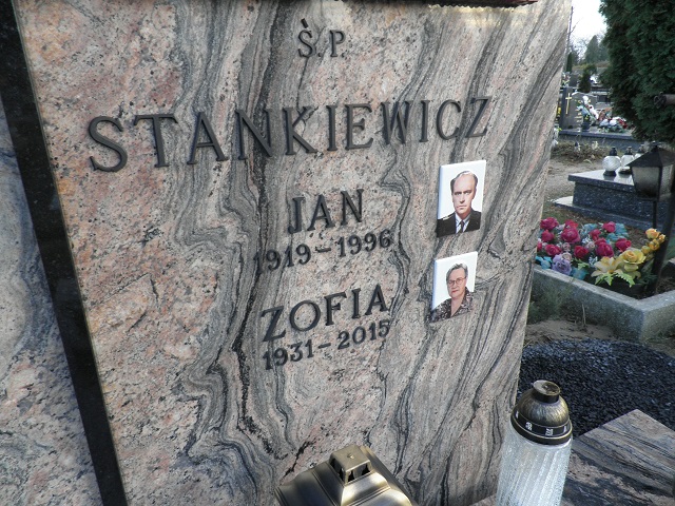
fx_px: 468
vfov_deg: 56.8
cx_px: 338
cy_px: 253
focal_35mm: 24
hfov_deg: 71.6
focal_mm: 4.3
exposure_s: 1/60
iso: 64
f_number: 3.3
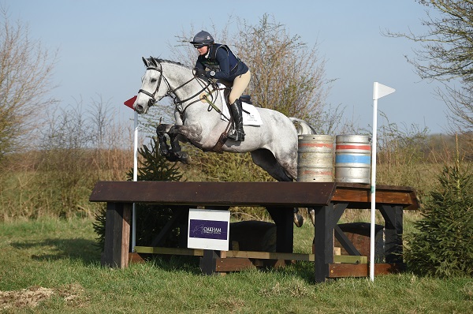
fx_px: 1469
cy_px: 157
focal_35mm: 112
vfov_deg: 12.2
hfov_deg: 18.3
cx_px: 236
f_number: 4
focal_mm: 112
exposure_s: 1/1600
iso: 125
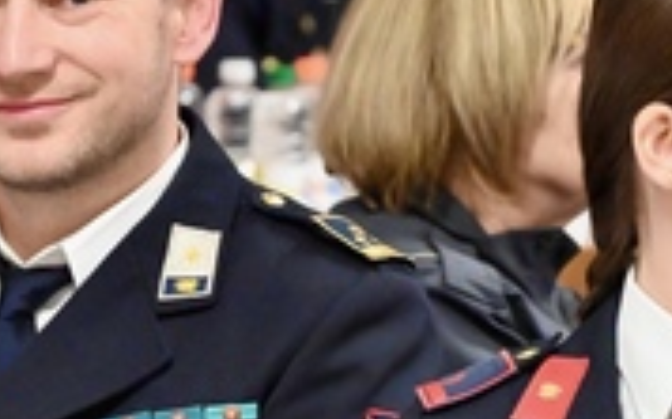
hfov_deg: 5.6
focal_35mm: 374
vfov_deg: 3.5
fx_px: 6845
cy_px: 310
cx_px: 268
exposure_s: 1/125
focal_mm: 145
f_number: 6.3
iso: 14400
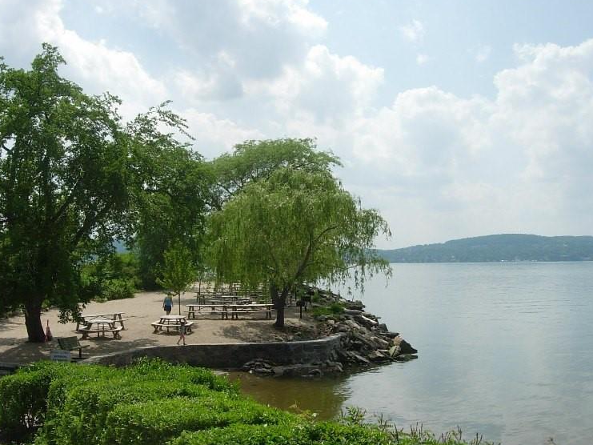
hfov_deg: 45.7
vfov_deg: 35.1
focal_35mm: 41
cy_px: 231
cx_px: 275
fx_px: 702
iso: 79
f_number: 4.8
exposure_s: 1/1054
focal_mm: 7.8
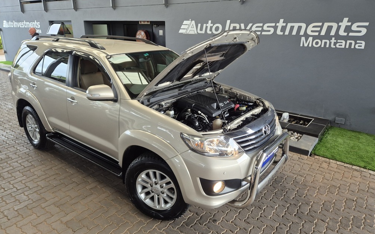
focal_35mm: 25
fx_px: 255
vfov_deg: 49.2
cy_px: 112
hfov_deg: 72.6
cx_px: 185
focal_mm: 5.4
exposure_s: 1/100
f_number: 1.8
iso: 200
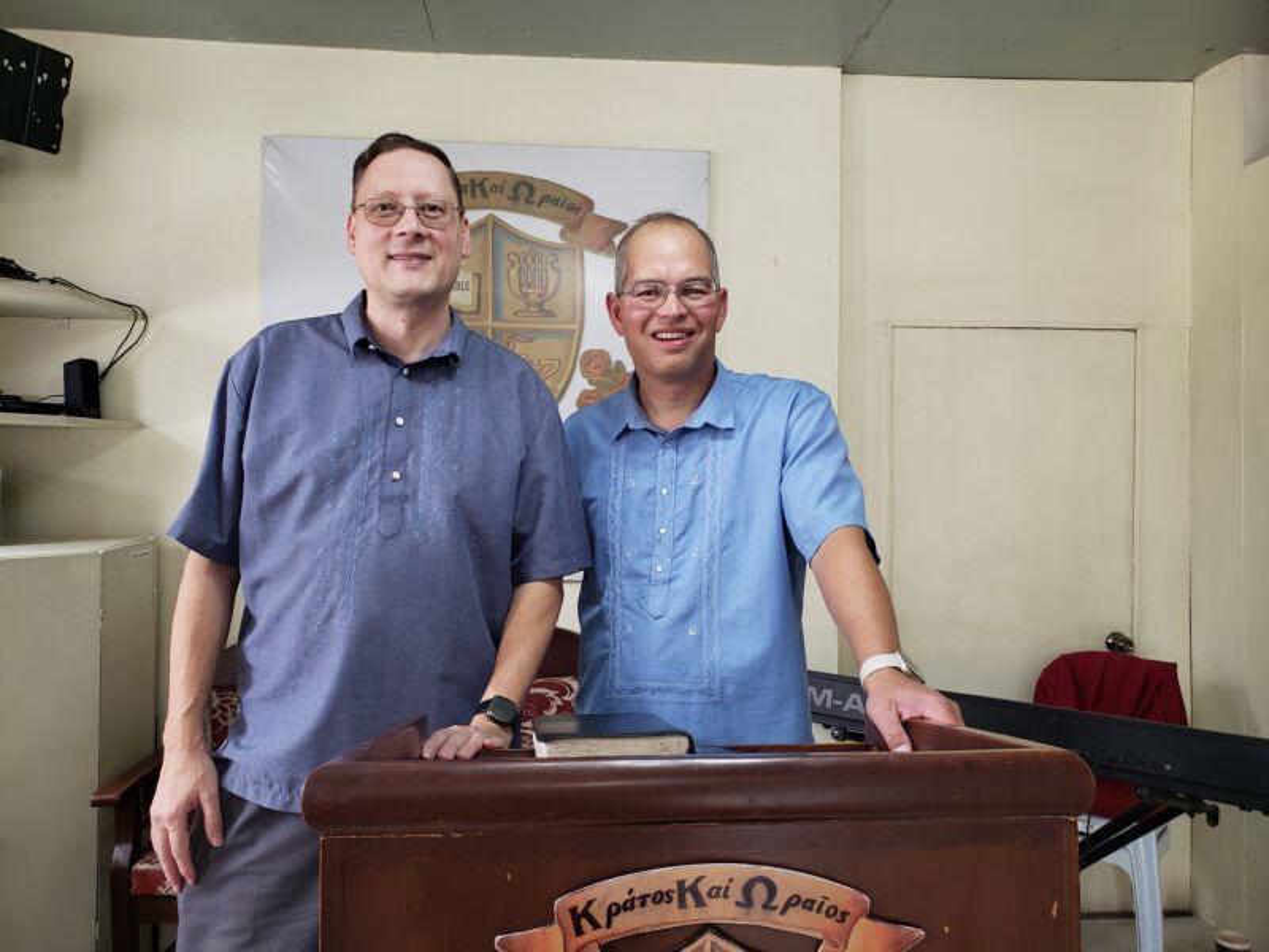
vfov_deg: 53.1
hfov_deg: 67.3
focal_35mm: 26
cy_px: 476
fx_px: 953
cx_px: 634
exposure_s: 1/60
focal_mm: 4.3
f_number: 2.4
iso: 160
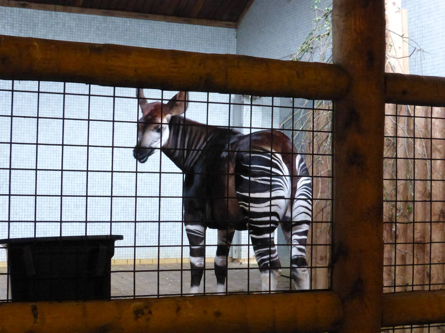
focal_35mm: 61
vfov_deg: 24.0
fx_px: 784
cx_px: 222
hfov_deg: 31.7
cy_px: 166
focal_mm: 10.3
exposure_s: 1/50
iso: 1600
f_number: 4.7
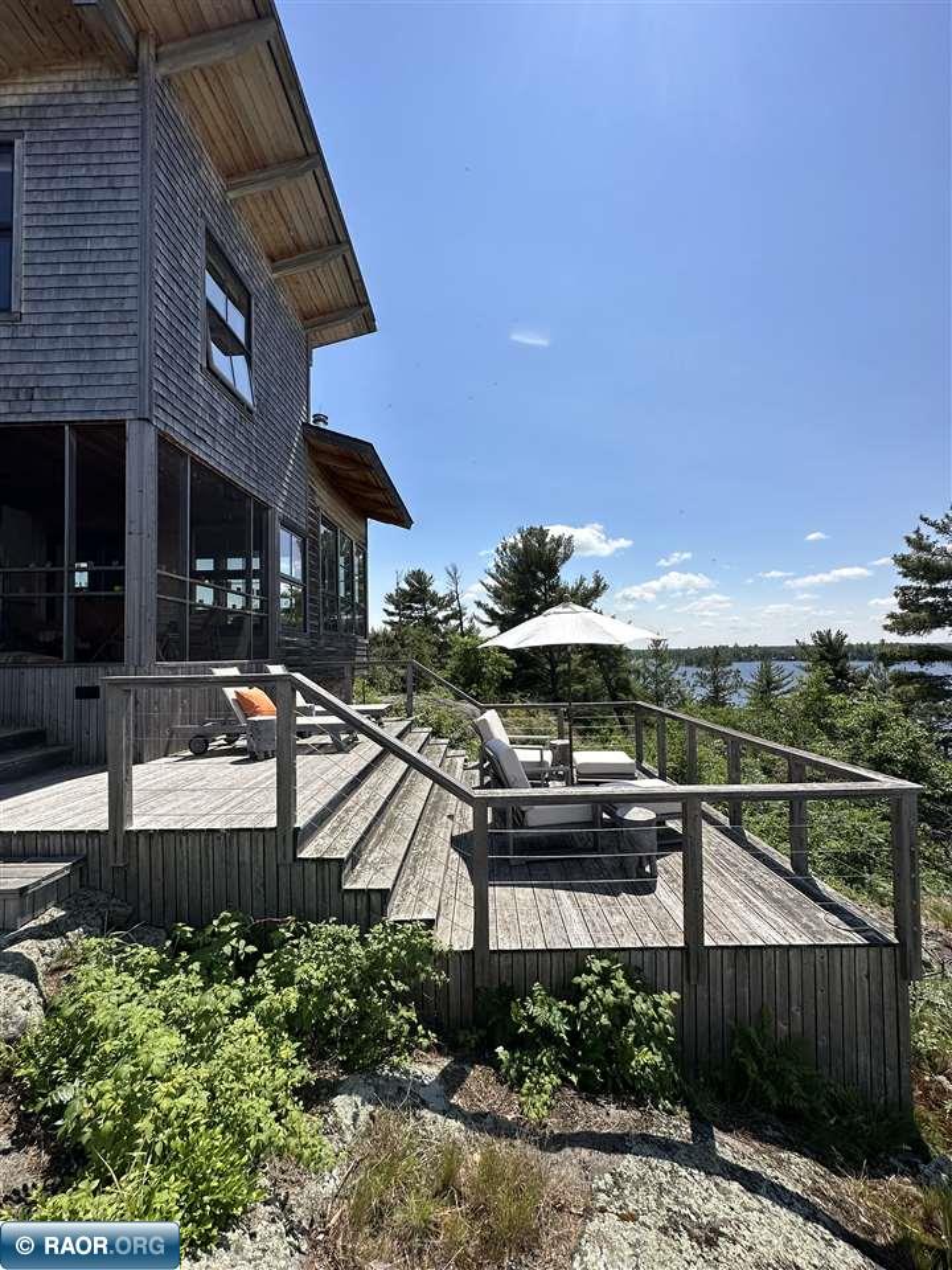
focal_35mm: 14
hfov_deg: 85.7
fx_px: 513
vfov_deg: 102.1
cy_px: 635
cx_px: 476
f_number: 2.2
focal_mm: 2.22
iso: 50
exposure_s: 1/3125
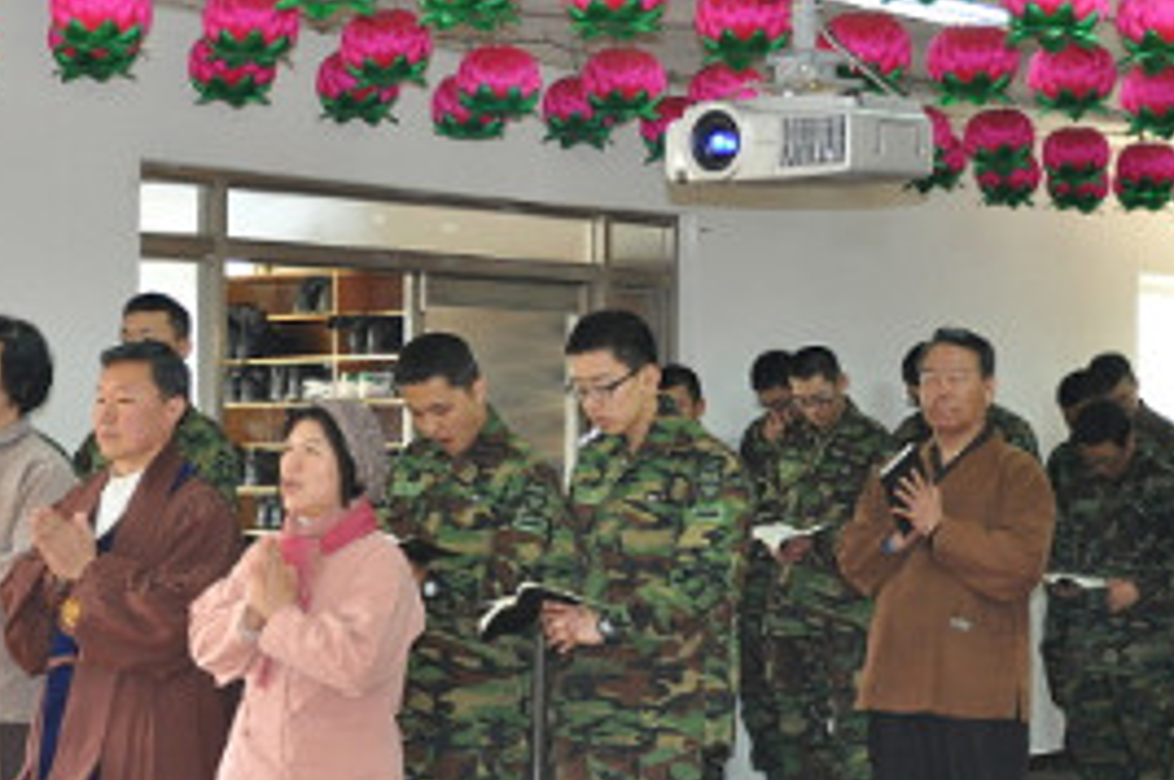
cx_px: 565
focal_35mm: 94
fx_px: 3058
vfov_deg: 14.5
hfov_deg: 21.7
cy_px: 451
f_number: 5
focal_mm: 35
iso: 800
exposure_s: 1/60
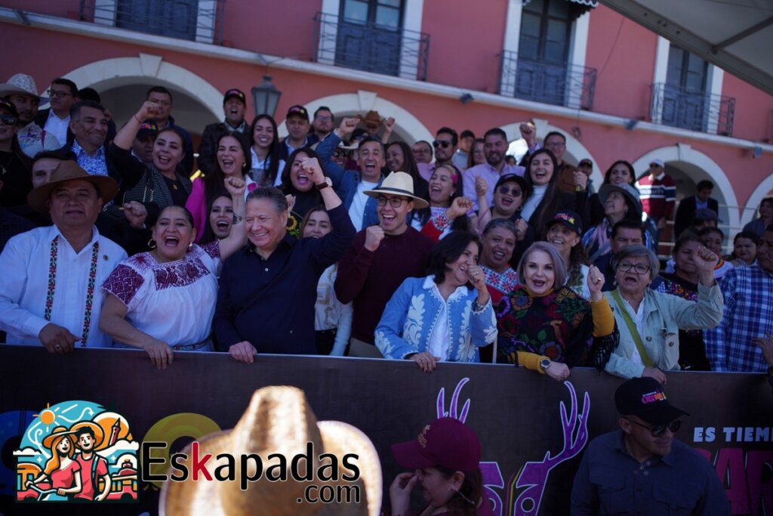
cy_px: 258
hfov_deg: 73.7
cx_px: 386
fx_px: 515
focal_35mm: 24
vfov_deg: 53.1
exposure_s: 1/2500
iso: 100
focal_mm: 24
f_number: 1.4
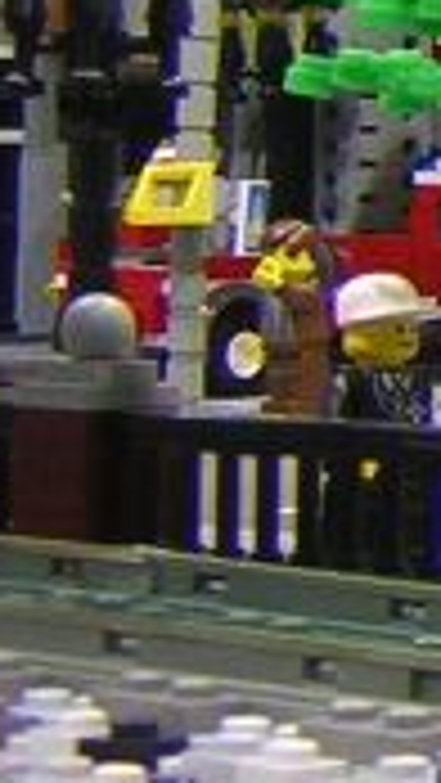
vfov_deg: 11.8
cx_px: 1526
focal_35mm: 180
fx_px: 3738
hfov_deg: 6.0
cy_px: -63
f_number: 2.6
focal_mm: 4.7
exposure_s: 1/3.6
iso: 113
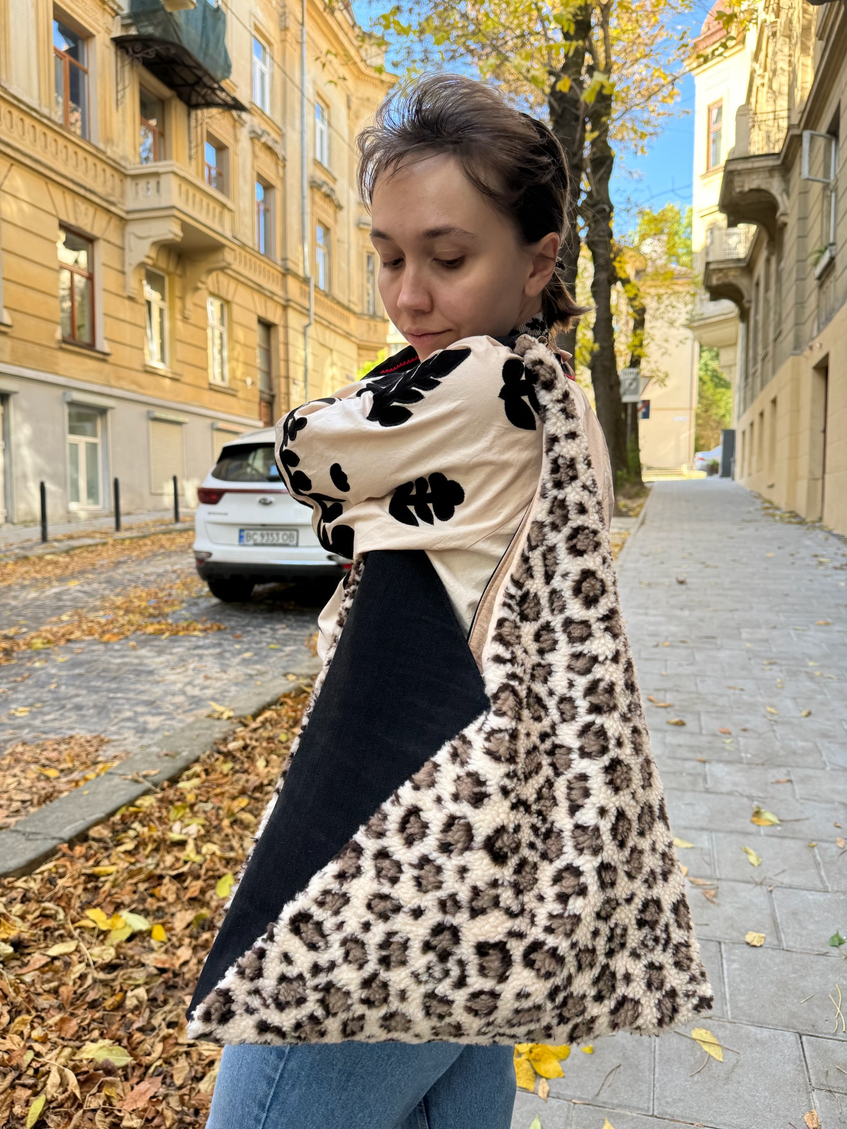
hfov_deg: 56.8
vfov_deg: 71.6
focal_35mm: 24
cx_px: 424
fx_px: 783
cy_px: 564
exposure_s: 1/193
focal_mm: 6.76
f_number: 1.78
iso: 64
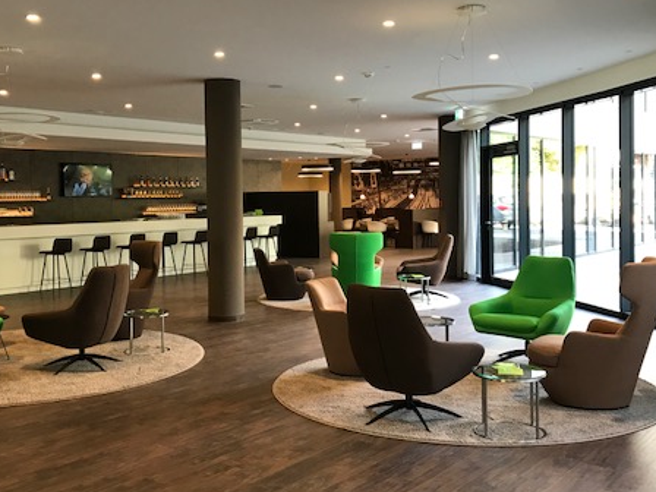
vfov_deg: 35.9
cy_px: 218
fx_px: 758
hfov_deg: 46.7
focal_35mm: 40
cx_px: 294
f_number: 1.8
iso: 32
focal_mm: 3.99
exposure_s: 1/25
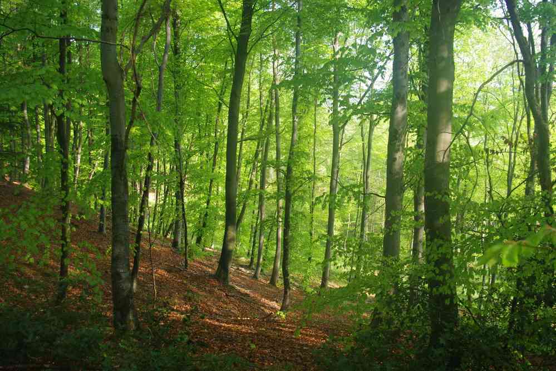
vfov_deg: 36.9
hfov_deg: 53.1
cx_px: 278
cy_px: 186
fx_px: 556
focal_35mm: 36
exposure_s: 1/50
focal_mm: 24
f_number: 5.6
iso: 400
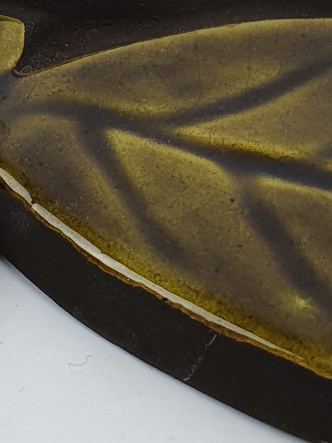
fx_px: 1637
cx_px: 221
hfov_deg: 11.6
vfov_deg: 14.1
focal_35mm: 128
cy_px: -279
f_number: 2.4
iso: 50
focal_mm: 4.32
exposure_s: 1/132
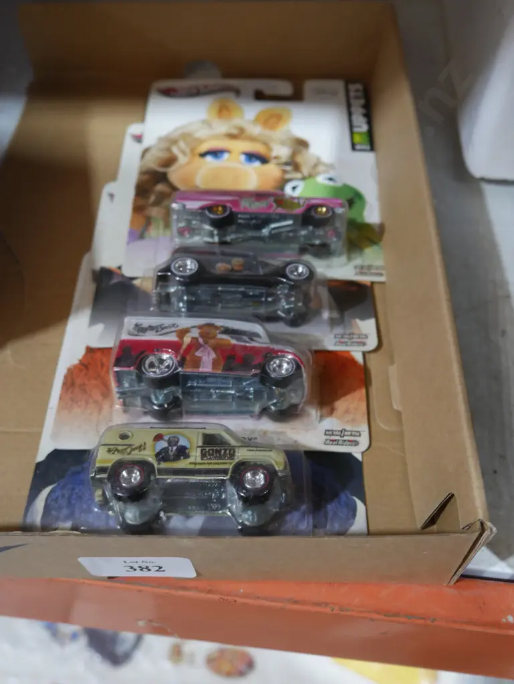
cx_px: 257
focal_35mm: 36
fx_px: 712
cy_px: 342
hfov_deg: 39.7
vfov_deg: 51.3
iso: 800
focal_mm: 18
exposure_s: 1/60
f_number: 4
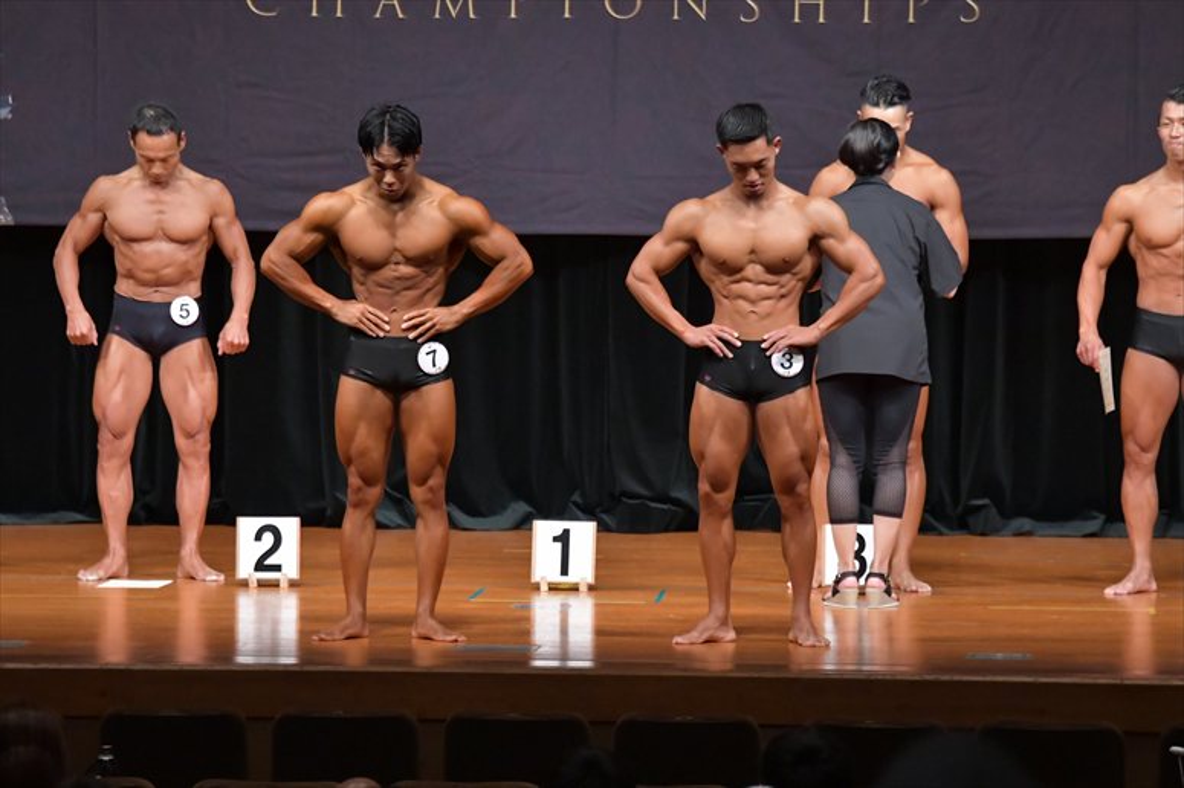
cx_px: 592
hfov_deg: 10.2
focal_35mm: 202
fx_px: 6640
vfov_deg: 6.8
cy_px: 394
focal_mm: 135
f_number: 5.6
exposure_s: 1/400
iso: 6400
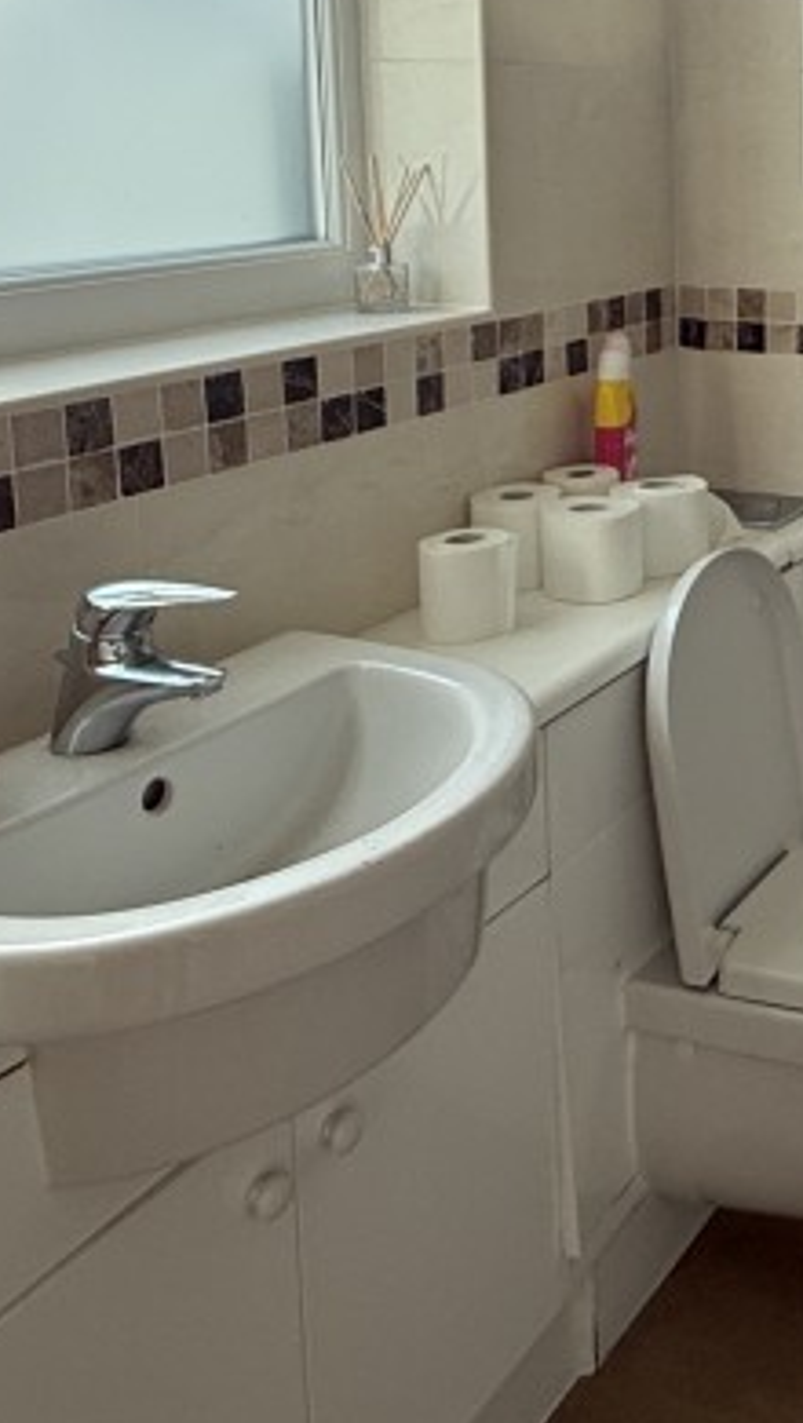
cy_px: 296
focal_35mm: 40
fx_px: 1511
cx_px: 1029
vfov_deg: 47.8
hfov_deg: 25.7
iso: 80
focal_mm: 2.22
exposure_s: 1/99
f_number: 2.2
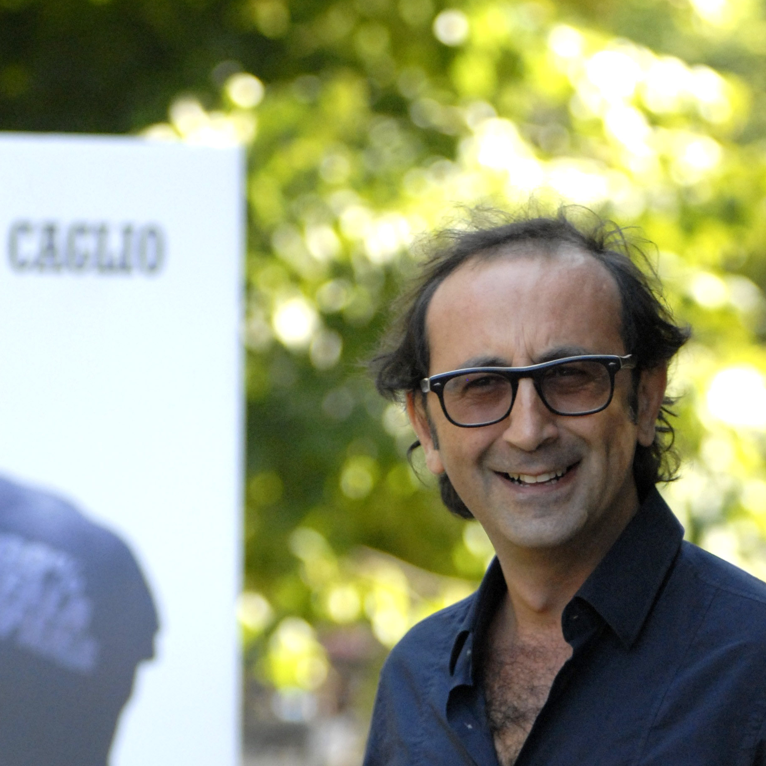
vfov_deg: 6.8
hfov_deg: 6.8
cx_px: 536
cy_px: 756
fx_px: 6407
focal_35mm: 256
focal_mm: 95
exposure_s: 1/1000
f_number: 3.5
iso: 800
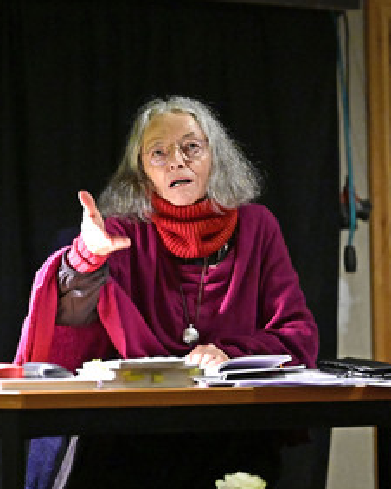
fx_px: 1517
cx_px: 170
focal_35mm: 105
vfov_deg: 18.3
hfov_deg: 14.7
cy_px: 255
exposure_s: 1/125
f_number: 2.8
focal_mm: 70
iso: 12800
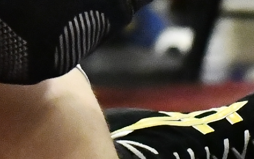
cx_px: -435
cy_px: -177
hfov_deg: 1.5
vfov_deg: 0.9
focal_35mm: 1402
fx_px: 9706
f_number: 4
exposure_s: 1/800
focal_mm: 145
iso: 12800
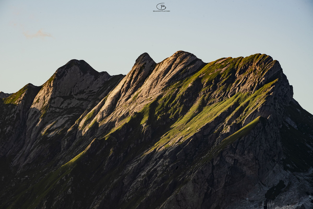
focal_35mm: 460
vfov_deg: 3.0
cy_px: 104
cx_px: 156
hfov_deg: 4.5
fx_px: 4001
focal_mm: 460
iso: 100
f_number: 16
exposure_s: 1/40
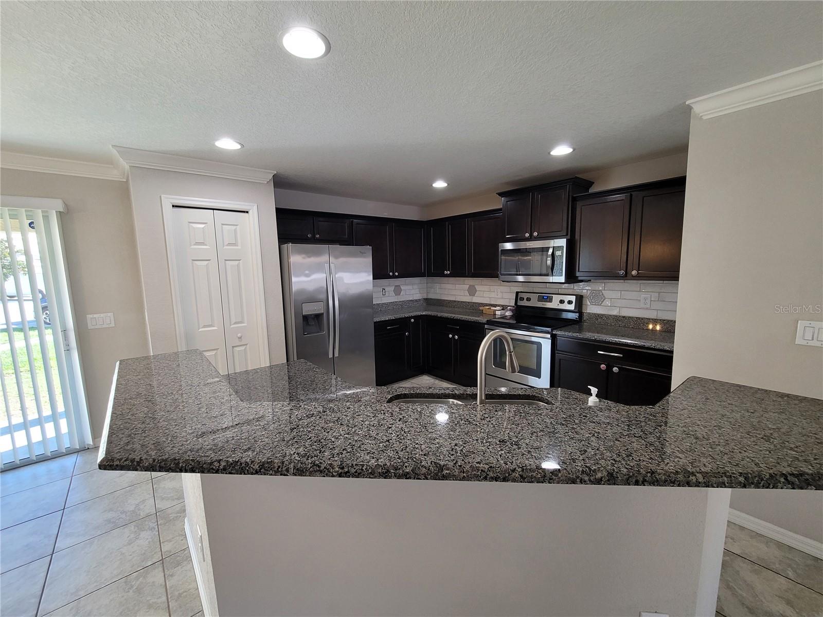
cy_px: 308
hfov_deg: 106.2
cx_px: 412
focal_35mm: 13
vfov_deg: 89.9
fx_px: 309
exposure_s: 1/60
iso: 250
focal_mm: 2.2
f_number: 2.2
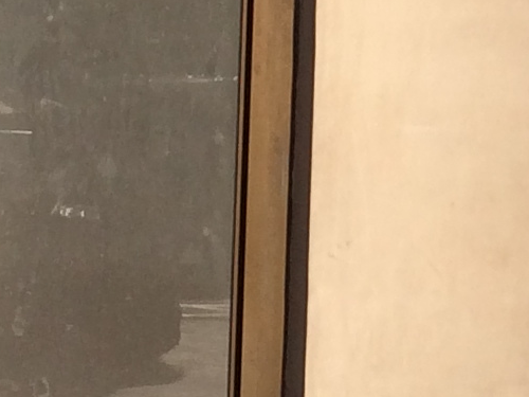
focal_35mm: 196
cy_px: -234
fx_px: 2995
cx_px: 488
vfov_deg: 7.4
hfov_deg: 10.0
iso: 40
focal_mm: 4.12
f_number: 2.2
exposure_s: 1/3425
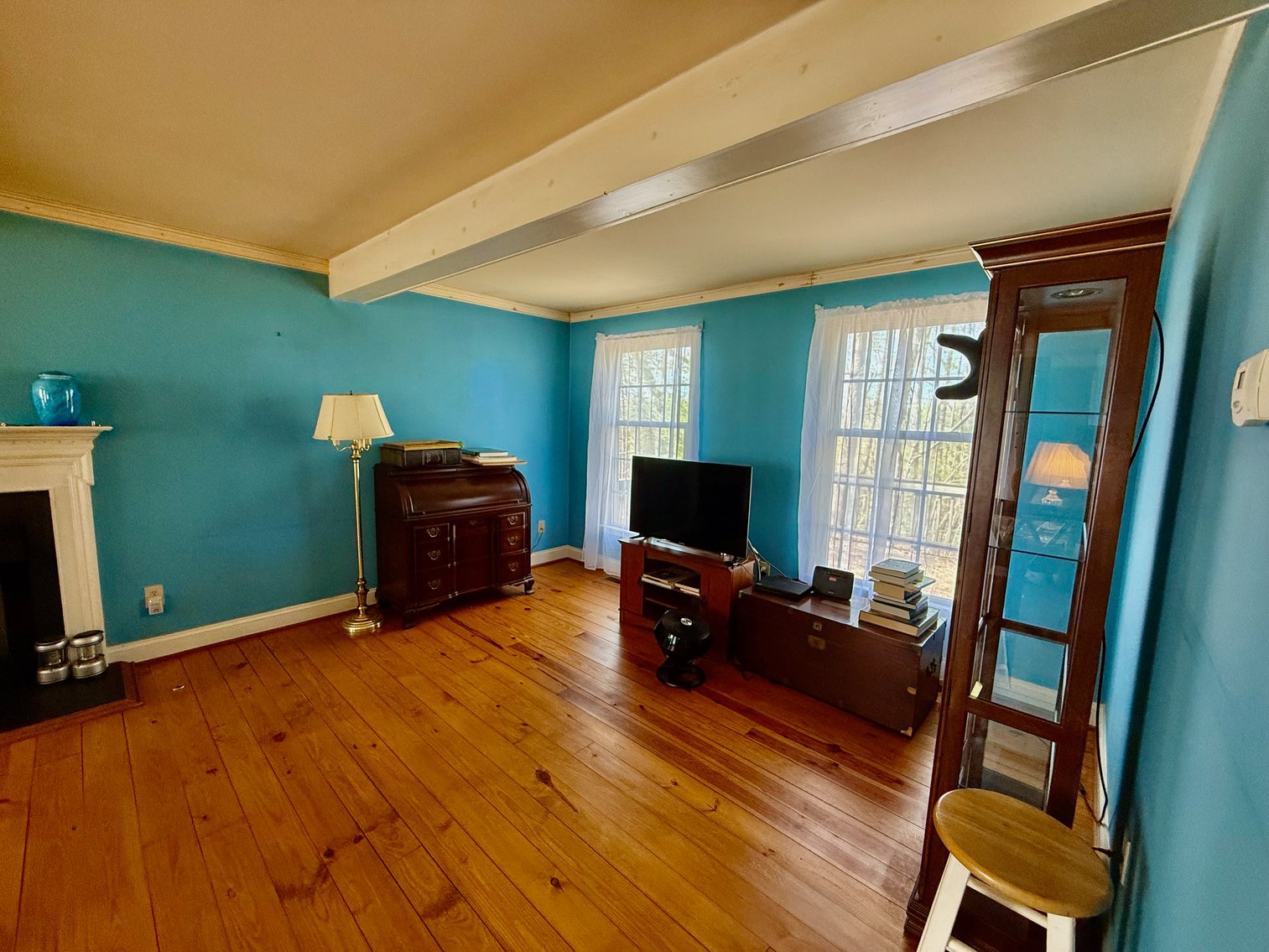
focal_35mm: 14
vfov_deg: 85.7
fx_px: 513
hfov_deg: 102.1
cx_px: 634
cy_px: 476
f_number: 2.2
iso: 200
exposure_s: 1/60
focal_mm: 2.22
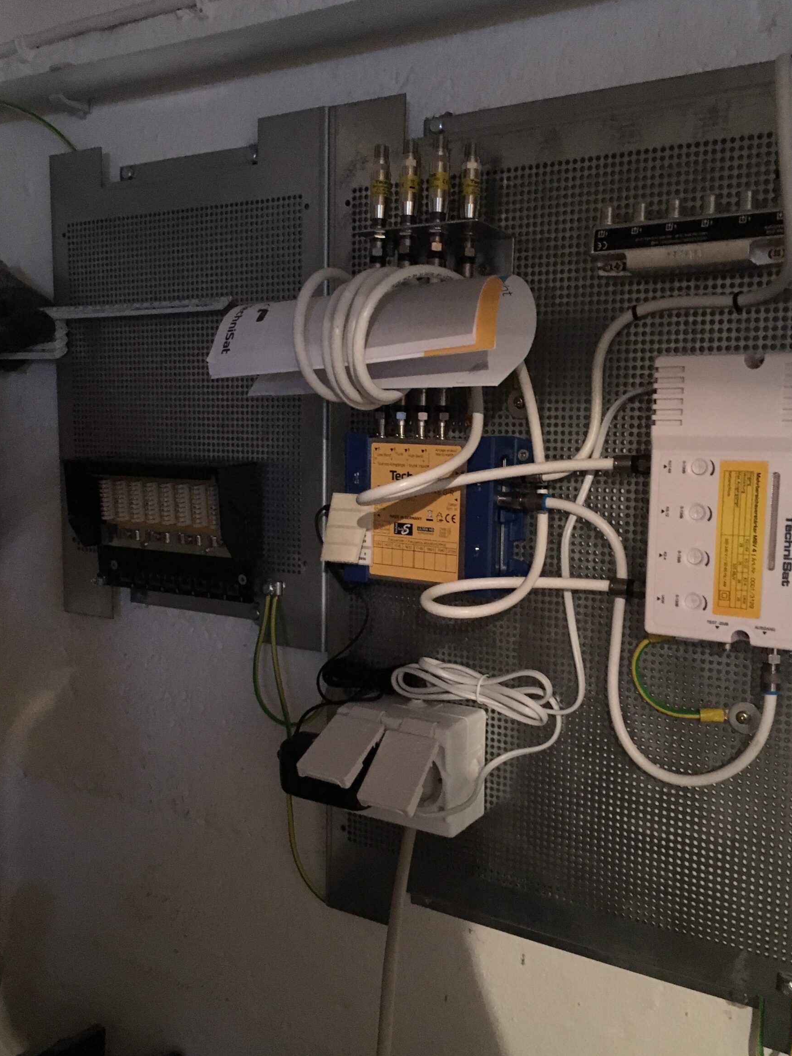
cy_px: 551
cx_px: 417
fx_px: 976
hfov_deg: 44.1
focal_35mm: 32
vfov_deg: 56.8
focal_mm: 4.15
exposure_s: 1/17
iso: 400
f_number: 2.2
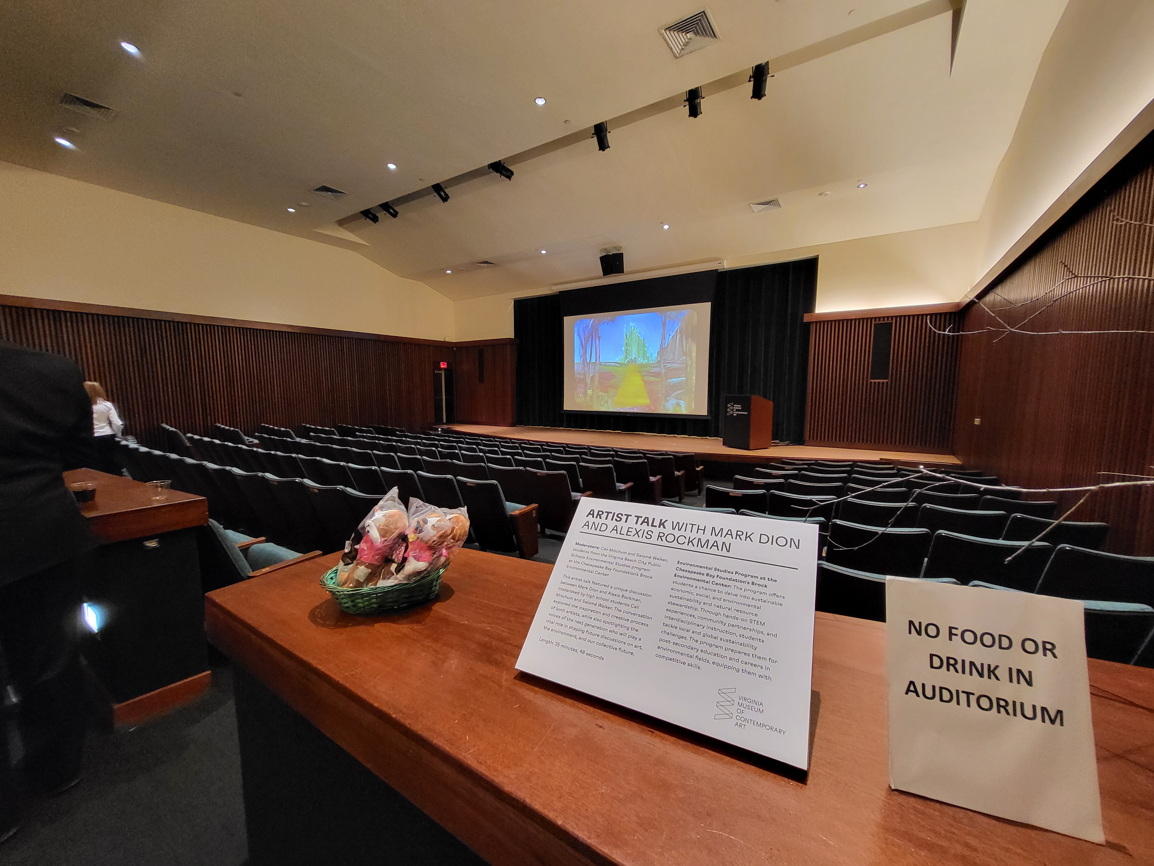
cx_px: 577
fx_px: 433
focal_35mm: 13
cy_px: 433
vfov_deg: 89.9
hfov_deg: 106.2
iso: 400
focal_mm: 1.74
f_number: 2.2
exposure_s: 1/40
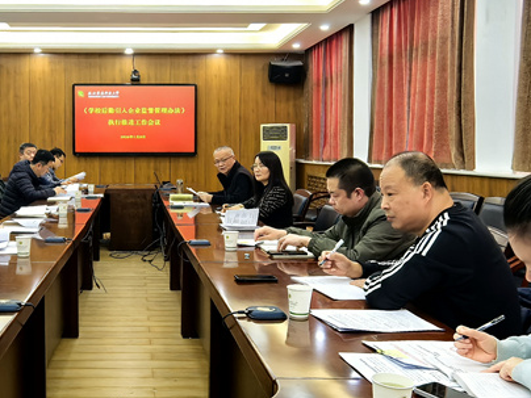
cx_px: 135
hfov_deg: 46.2
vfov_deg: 36.8
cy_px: 204
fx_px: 598
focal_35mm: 39
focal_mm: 1.95
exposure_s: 1/50
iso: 160
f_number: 2.2
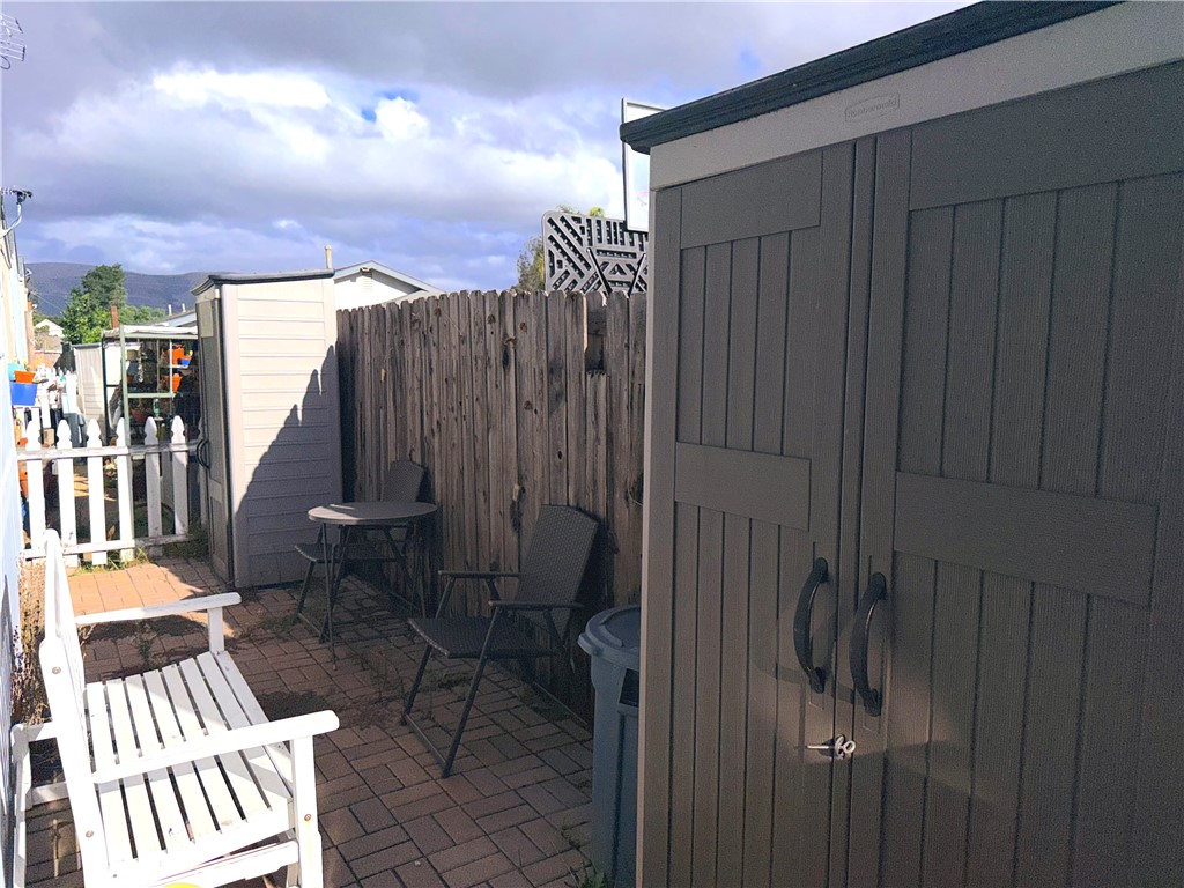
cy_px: 444
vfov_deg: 56.8
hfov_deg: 71.6
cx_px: 592
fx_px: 821
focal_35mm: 24
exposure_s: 1/40000
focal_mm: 6.76
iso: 50
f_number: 1.78
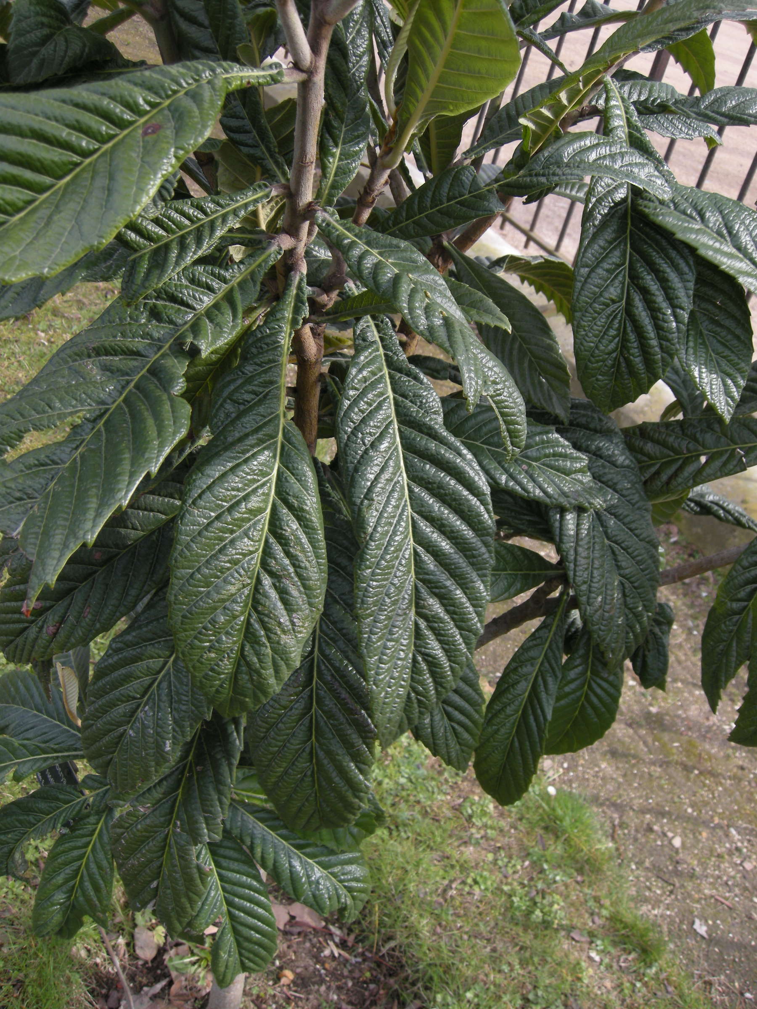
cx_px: 378
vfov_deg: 52.6
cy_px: 504
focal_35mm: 35
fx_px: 1021
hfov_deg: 40.7
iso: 64
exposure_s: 1/98
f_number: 3.8
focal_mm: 7.5
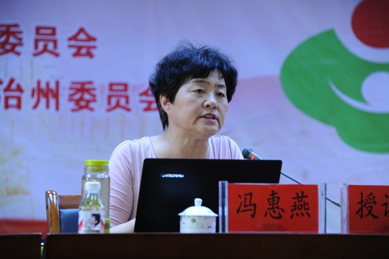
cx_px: 194
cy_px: 130
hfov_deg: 13.7
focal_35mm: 150
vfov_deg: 9.1
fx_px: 1619
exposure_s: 1/80
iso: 4000
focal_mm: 150
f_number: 5.6
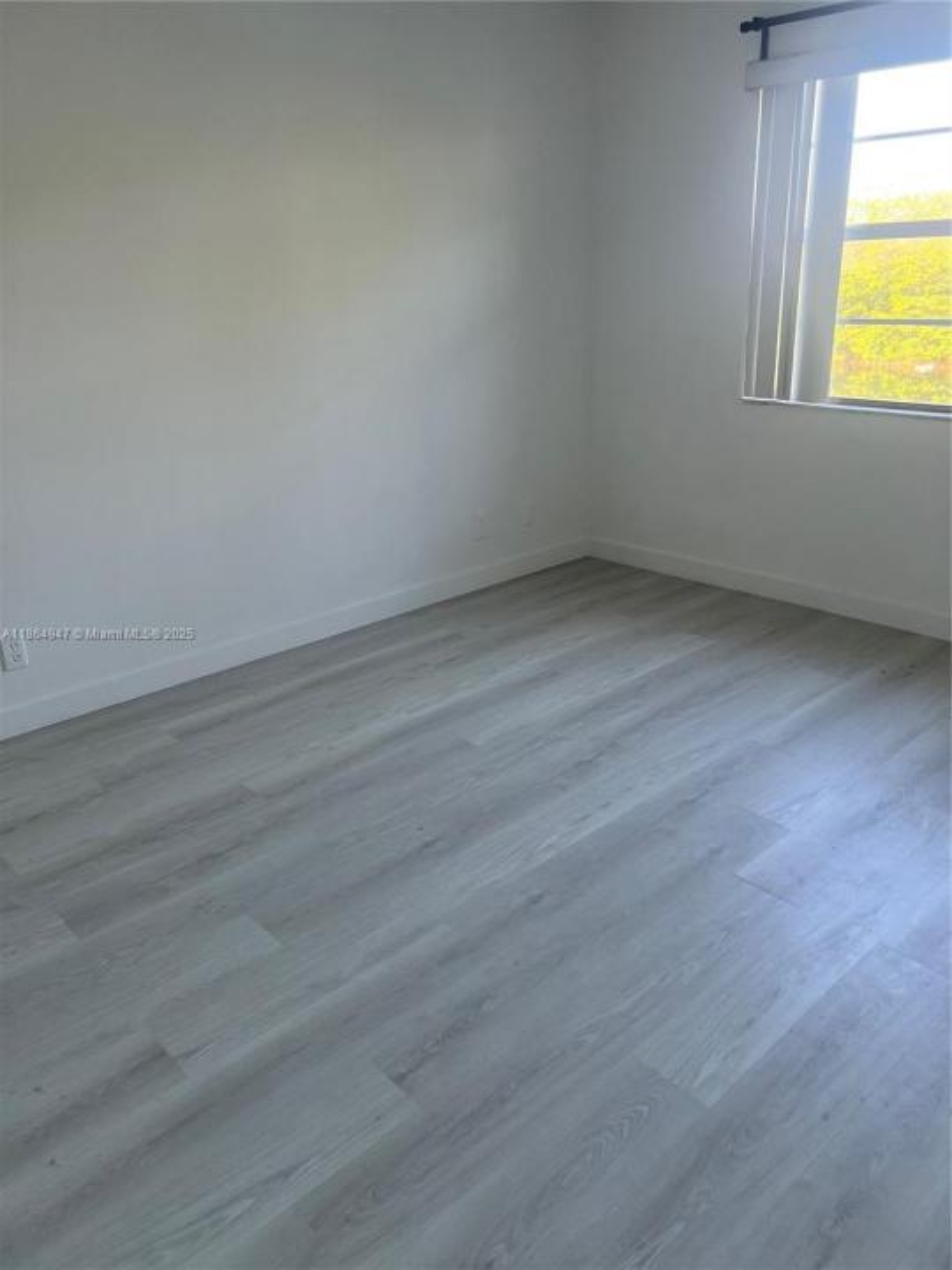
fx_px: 953
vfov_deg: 67.3
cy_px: 635
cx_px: 476
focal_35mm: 26
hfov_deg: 53.1
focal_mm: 5.7
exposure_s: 1/121
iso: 100
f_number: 1.5
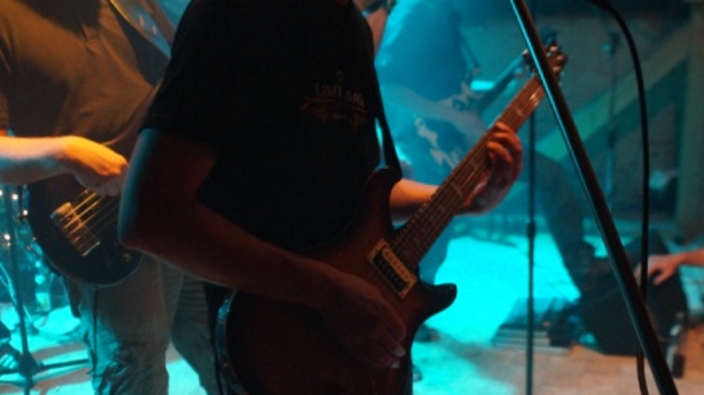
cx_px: 357
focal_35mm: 45
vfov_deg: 26.4
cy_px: 238
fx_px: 840
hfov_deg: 45.5
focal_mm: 28
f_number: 3.5
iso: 3200
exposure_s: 1/80
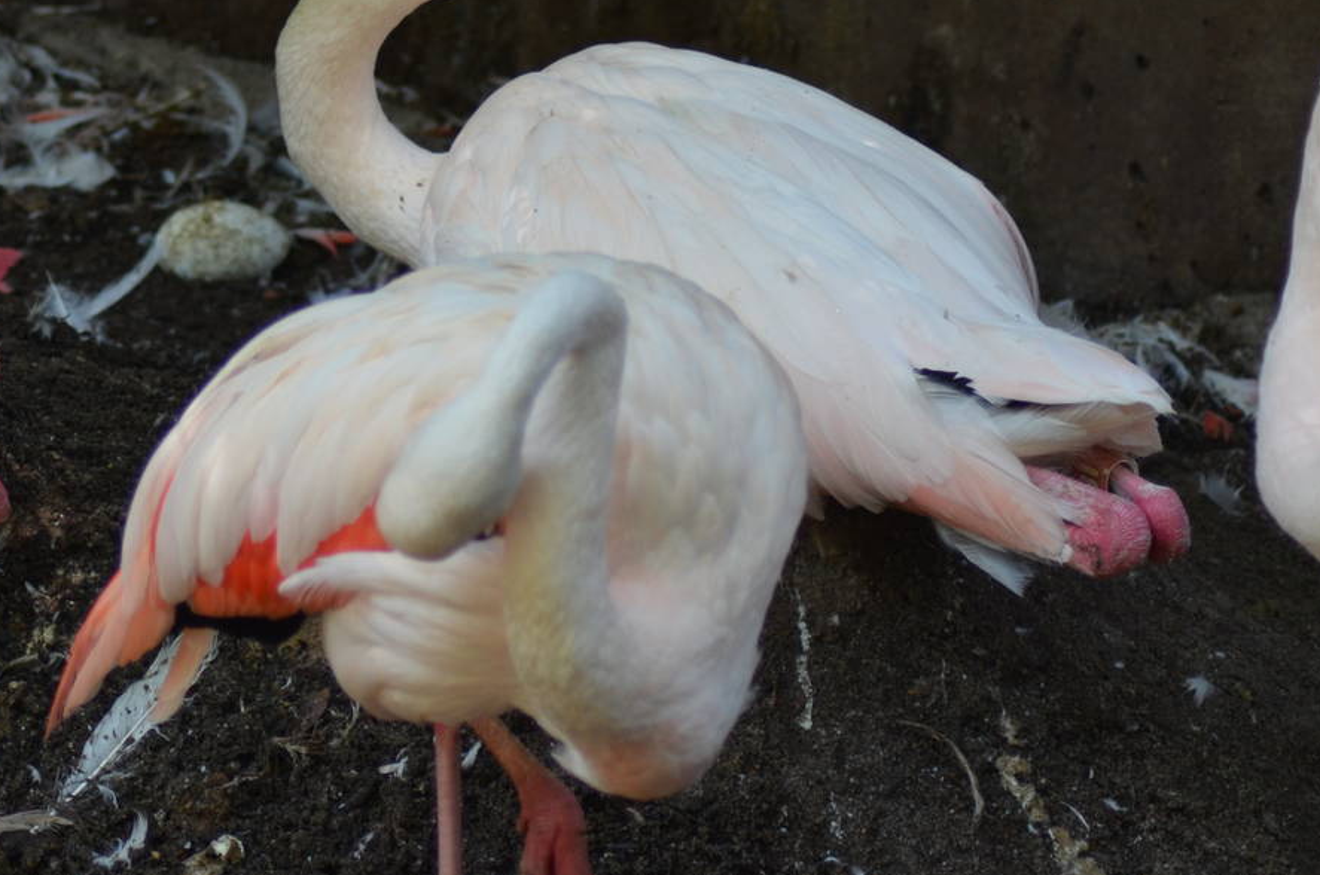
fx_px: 8414
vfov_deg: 5.9
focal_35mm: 230
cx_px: 265
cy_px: 91
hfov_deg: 9.0
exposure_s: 1/250
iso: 500
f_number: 4
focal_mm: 85
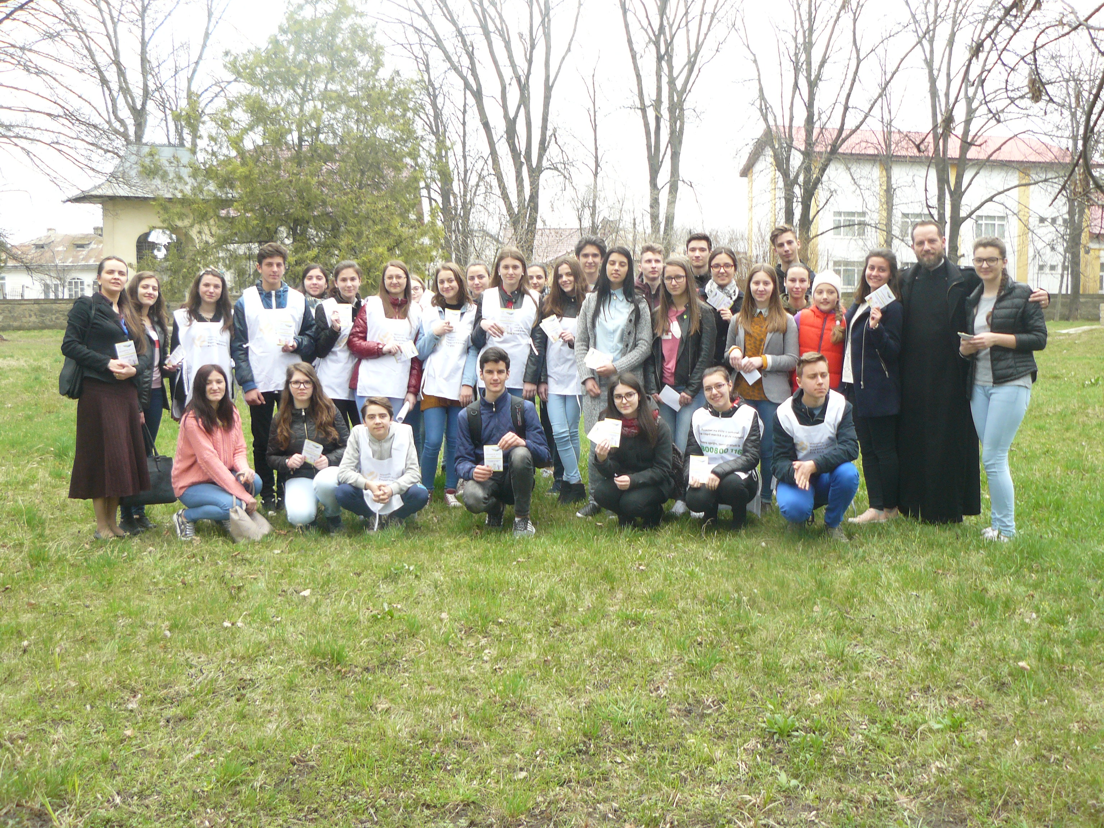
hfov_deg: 51.4
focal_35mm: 36
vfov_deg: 39.7
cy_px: 414
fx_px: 1148
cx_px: 552
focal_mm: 6
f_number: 2.8
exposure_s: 1/60
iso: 100
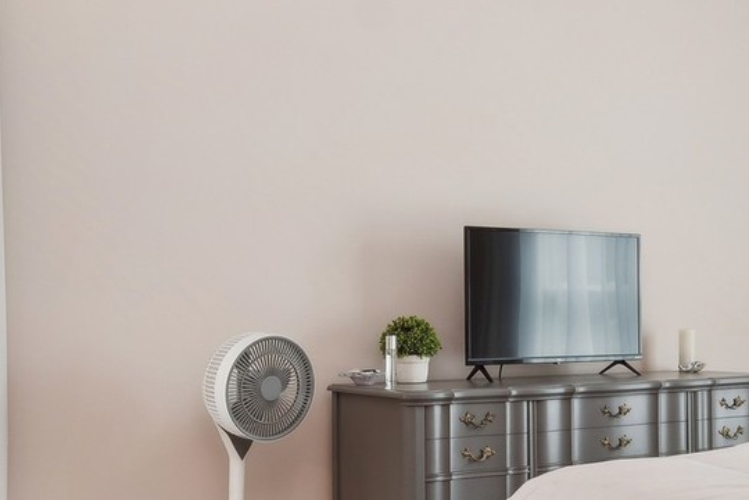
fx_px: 1123
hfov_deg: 36.5
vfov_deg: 24.9
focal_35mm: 54
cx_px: 506
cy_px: 339
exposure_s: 1/10
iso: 250
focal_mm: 12
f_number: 8
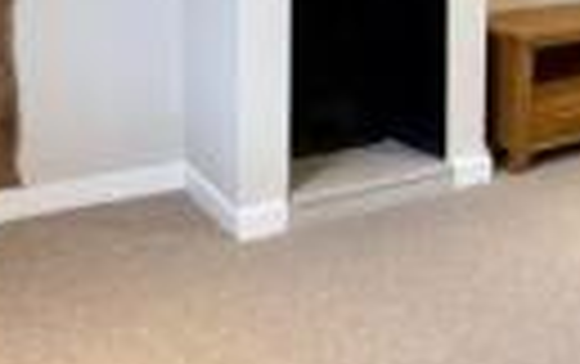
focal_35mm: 67
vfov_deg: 18.6
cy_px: -56
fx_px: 1060
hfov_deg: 26.3
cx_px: 740
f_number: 2.2
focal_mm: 2.22
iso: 320
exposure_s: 1/50
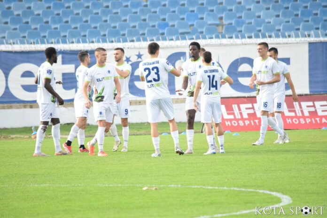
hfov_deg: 4.9
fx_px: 3815
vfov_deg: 3.3
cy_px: 109
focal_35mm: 420
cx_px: 164
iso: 1600
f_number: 5.6
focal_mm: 280
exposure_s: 1/1000
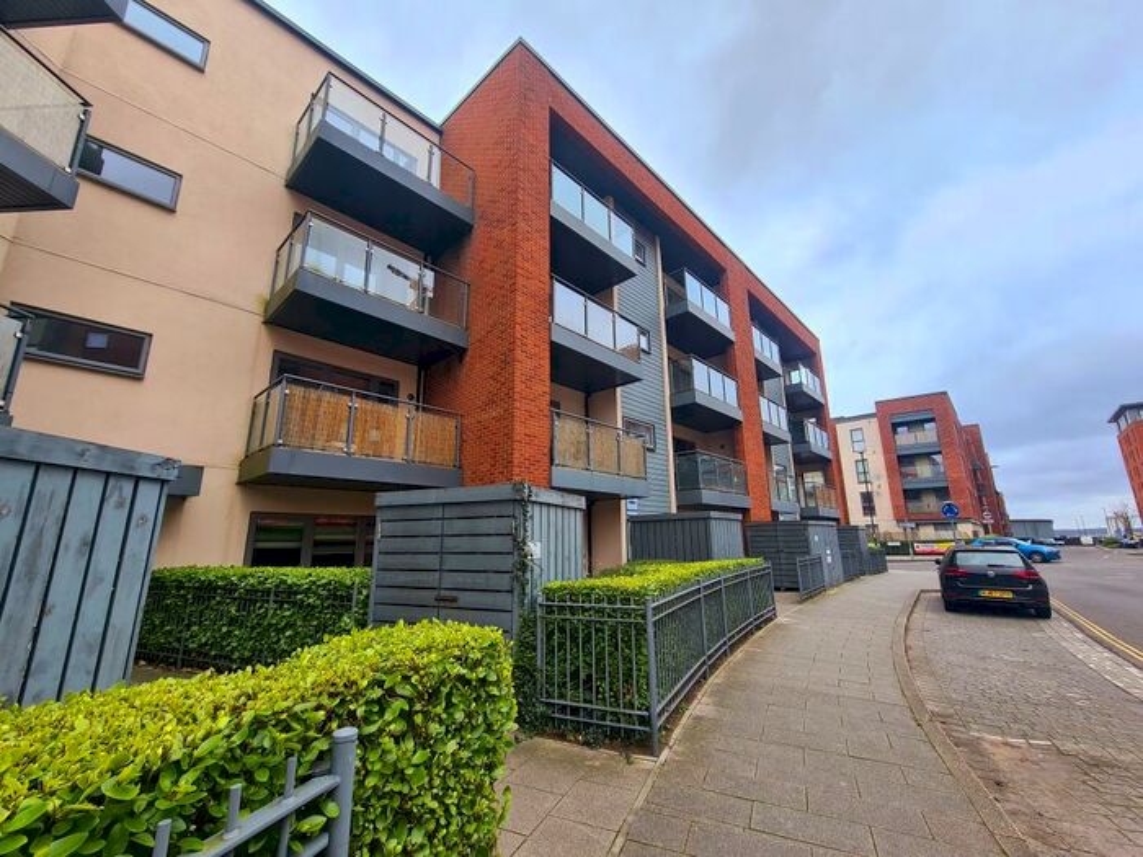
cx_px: 572
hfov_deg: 106.2
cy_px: 428
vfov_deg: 89.9
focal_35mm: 13
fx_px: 429
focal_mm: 2.2
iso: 50
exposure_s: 1/357
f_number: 2.2
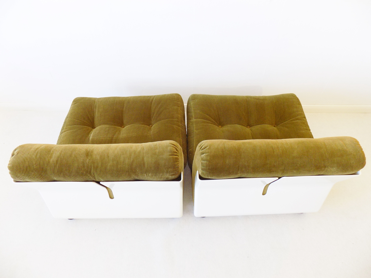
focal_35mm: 23
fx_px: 247
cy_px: 139
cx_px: 186
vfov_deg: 58.9
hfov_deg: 73.9
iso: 160
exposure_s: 1/30
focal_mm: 4
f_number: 3.1
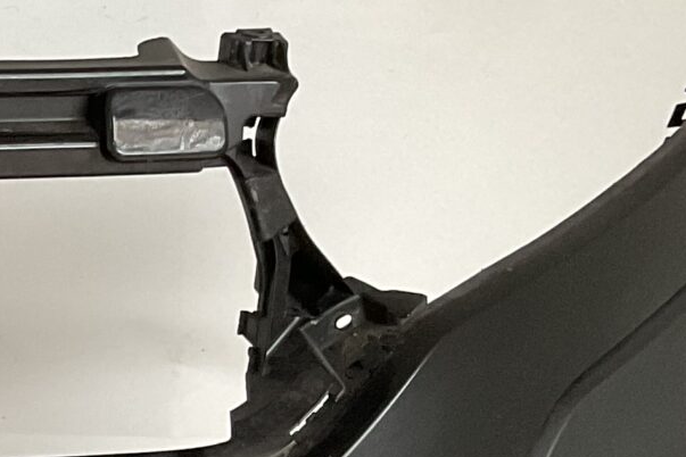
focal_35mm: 128
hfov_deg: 14.2
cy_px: 246
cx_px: -548
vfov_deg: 10.7
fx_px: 2439
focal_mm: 3
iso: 64
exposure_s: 1/60
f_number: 1.8
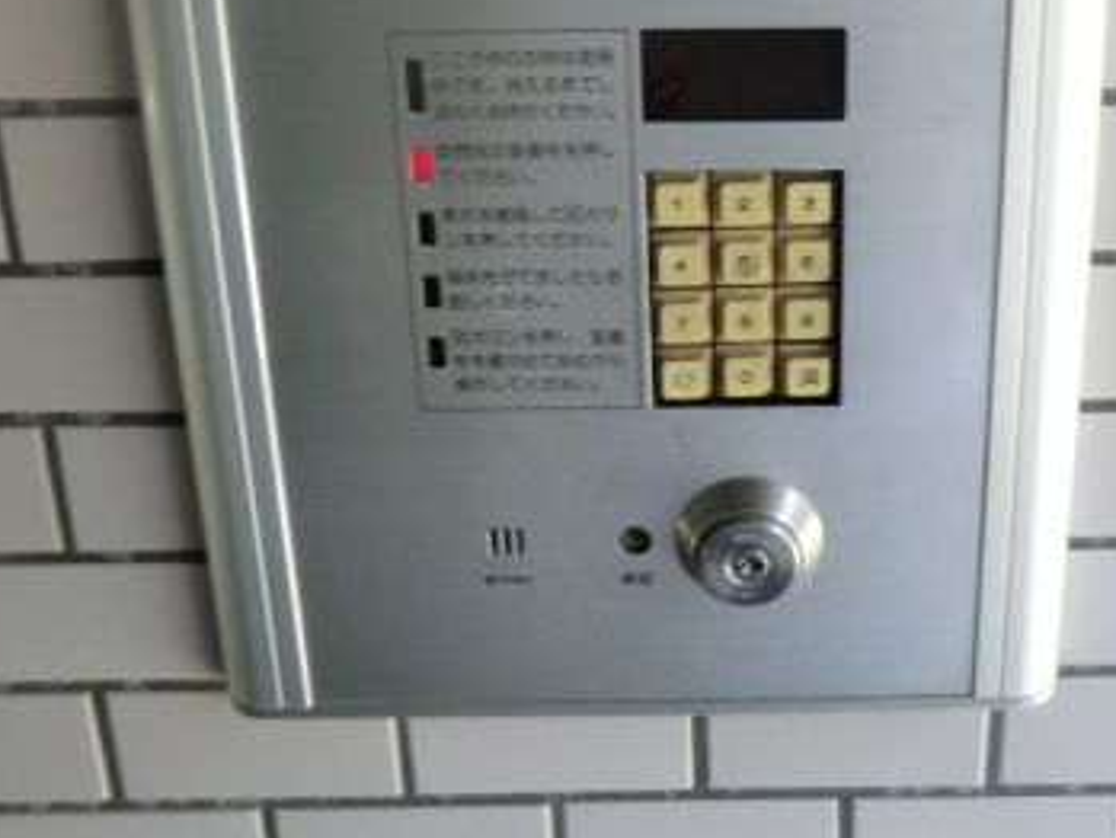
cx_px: 767
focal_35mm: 44
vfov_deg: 31.9
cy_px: 154
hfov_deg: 42.2
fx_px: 1419
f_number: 3.2
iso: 80
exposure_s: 1/60
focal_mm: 4.3
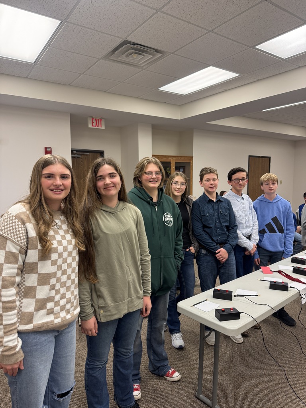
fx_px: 283
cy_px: 204
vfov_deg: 71.6
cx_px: 153
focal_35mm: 24
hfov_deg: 56.8
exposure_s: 1/120
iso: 160
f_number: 1.78
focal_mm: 6.76
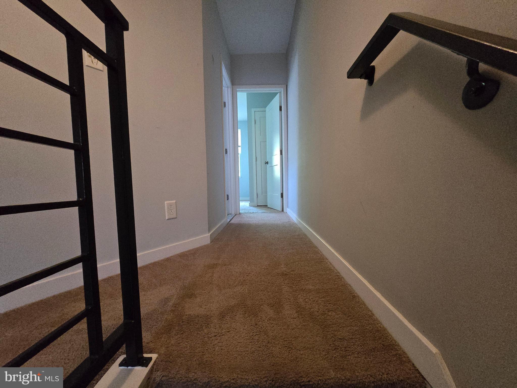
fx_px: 194
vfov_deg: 89.9
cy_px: 194
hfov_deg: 106.2
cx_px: 258
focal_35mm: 13
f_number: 2.2
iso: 1250
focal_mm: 2.2
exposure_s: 1/60
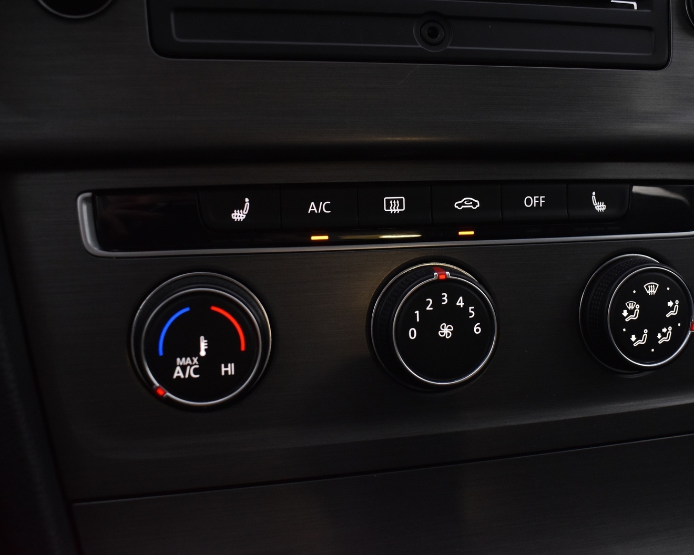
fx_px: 781
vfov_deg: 39.2
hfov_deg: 47.8
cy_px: 280
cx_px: 395
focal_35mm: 38
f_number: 5.6
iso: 1250
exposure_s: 1/10
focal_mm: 22
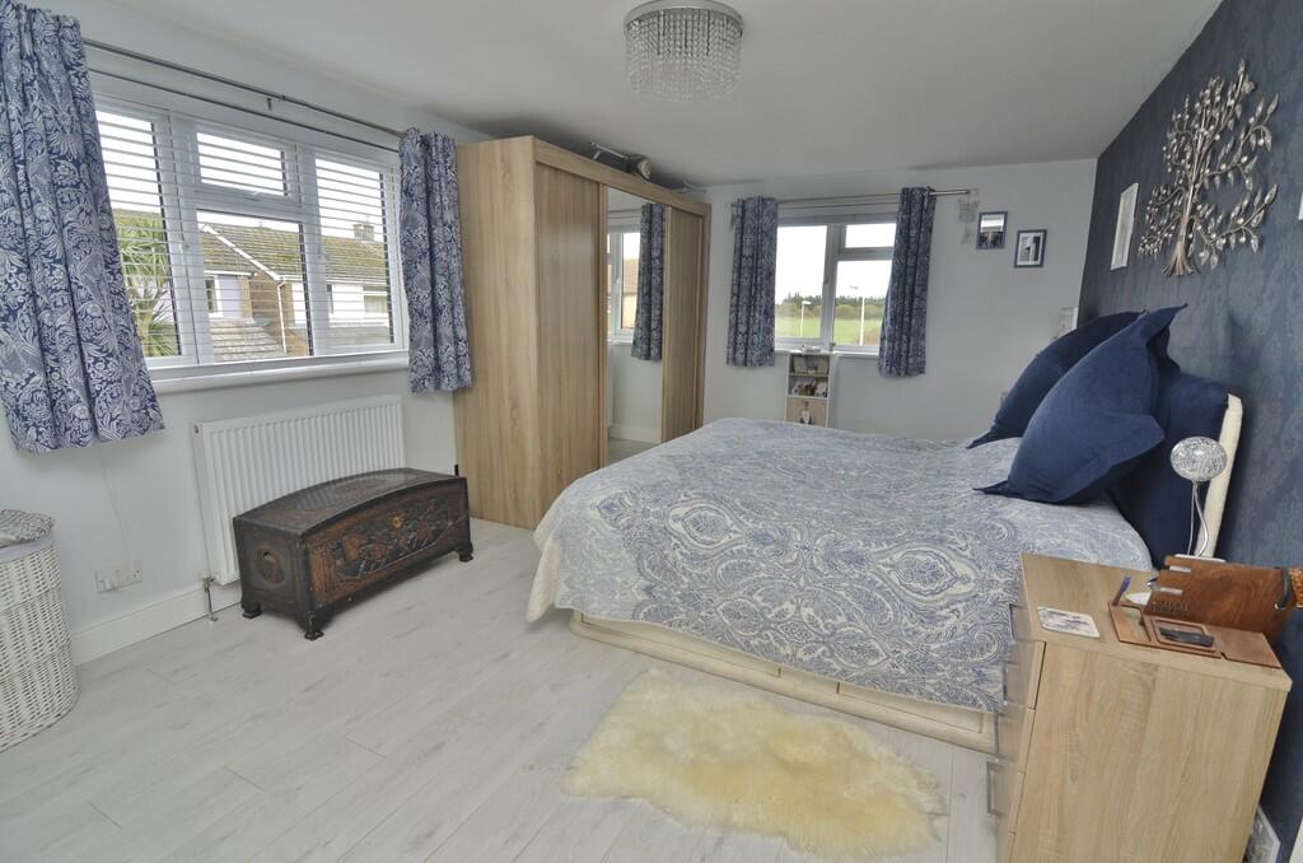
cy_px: 432
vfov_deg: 71.8
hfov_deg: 95.1
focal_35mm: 16
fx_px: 596
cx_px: 652
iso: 400
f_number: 5.6
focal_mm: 11
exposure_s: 1/60
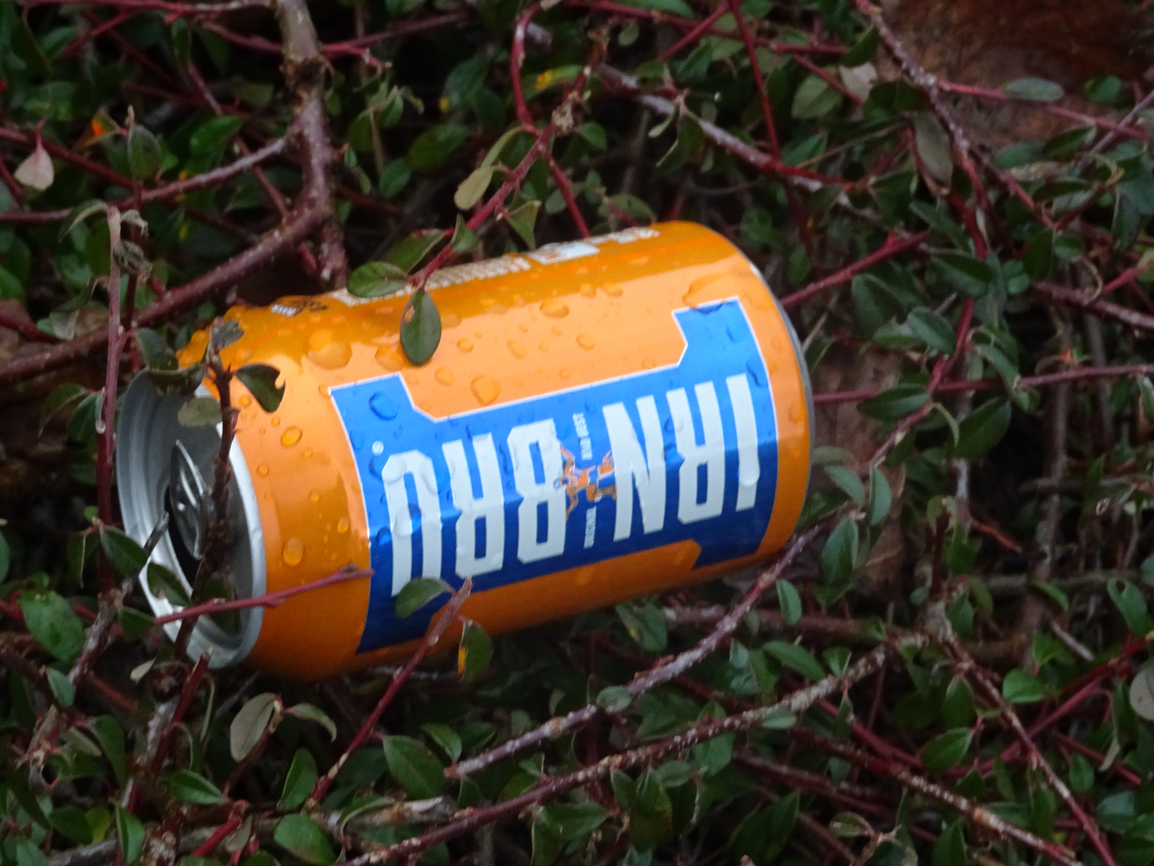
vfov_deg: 12.5
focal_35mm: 119
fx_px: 3967
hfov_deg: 16.6
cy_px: 433
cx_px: 577
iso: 640
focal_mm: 20.29
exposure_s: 1/250
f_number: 5.6
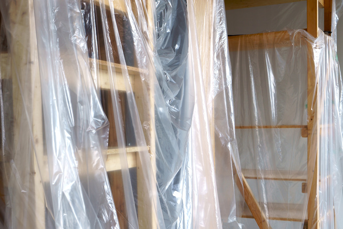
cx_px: 172
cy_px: 114
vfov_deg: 25.8
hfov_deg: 37.9
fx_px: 500
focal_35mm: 52
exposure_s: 1/6
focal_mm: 35
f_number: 11
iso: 100
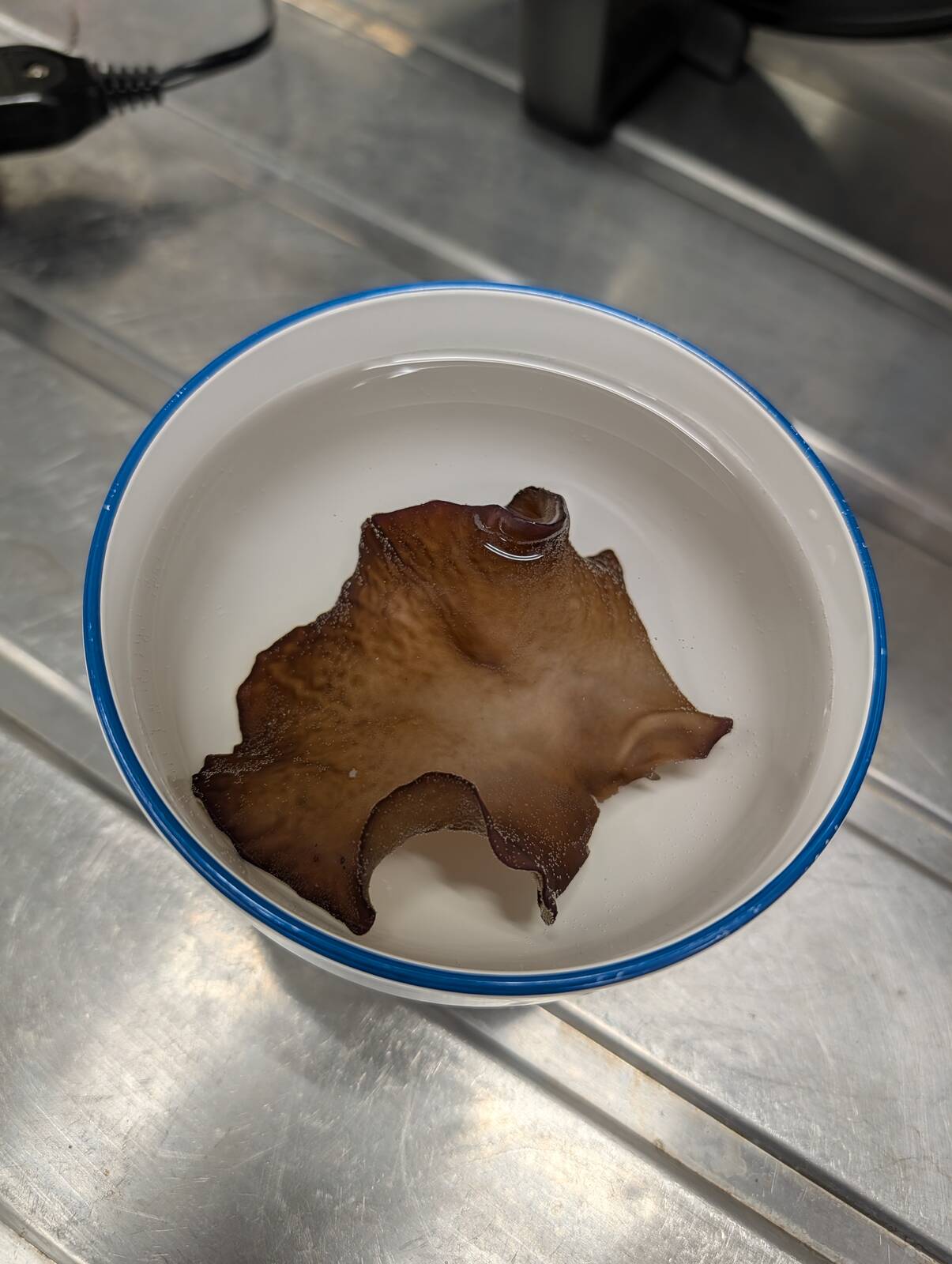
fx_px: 878
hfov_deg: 56.9
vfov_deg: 71.5
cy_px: 632
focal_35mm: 24
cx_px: 476
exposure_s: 1/96.3
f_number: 1.68
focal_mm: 6.9
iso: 62
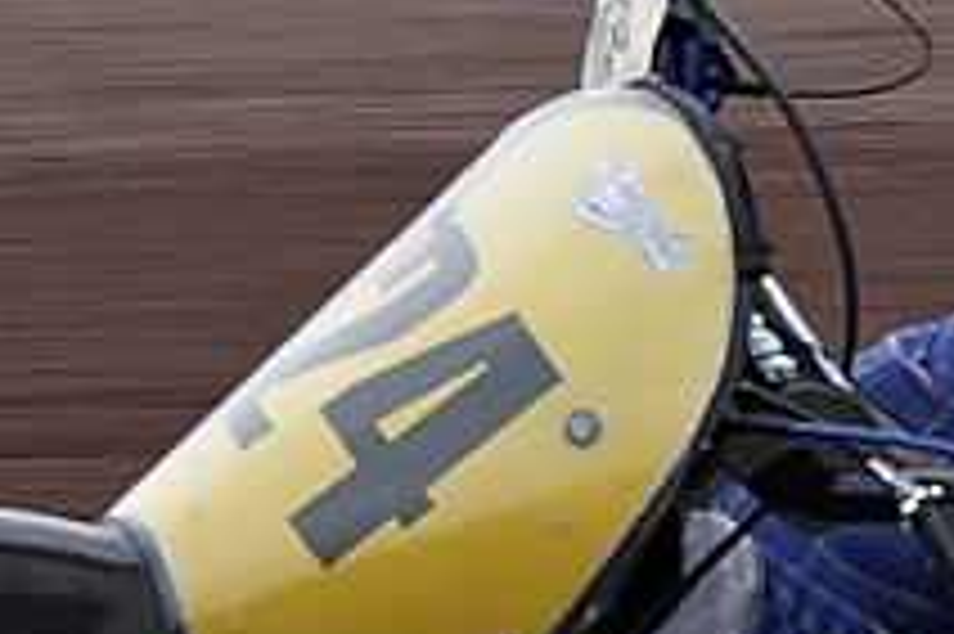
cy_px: 486
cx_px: 968
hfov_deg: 1.2
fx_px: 44961
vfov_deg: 0.8
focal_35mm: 1698
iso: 400
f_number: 9
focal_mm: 200
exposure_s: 1/400
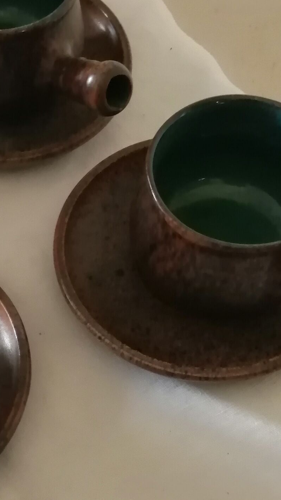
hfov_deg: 18.3
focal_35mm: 65
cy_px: 352
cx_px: 40
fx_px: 861
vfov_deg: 32.0
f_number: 1.8
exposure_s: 1/33.3
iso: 320
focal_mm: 3.6
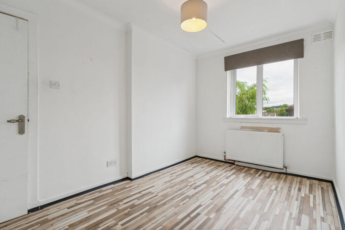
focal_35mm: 16
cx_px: 172
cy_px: 115
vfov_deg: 72.1
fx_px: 158
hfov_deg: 95.0
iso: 200
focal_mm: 11
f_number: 7.1
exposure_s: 1/60
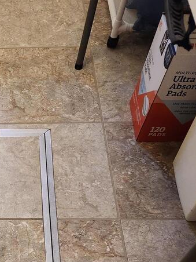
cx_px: -34
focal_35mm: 55
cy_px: 273
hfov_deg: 24.3
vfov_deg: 31.7
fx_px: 415
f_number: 1.8
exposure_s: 1/120
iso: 500
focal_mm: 5.4
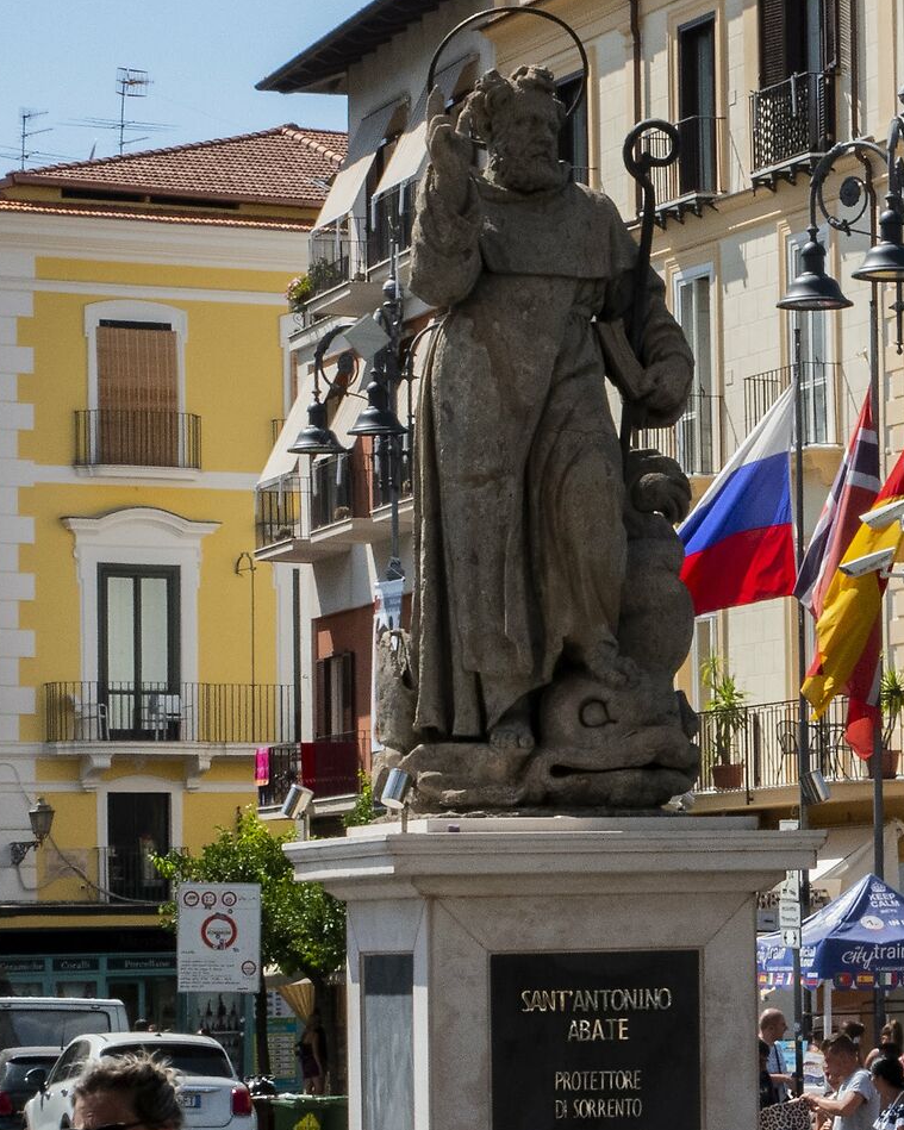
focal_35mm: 158
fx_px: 5285
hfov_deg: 9.6
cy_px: 697
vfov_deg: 12.2
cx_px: 1106
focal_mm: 32
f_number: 18
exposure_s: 1/200
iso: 800
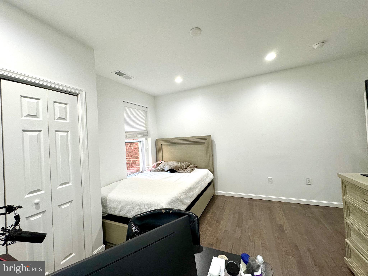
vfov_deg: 85.7
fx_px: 149
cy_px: 138
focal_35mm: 14
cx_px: 184
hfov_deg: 102.1
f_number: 2.2
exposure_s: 1/120
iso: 200
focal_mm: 2.22
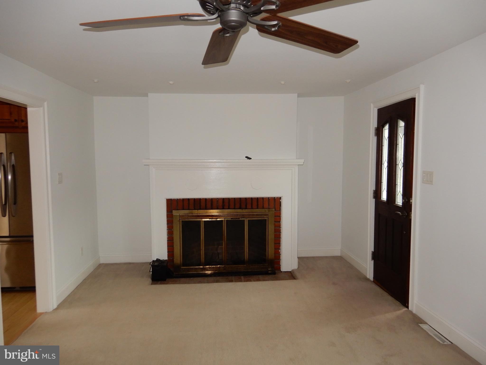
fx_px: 337
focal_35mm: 24
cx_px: 243
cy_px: 182
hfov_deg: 71.6
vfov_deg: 56.8
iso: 200
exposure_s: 1/30
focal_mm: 4.3
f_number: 3.4
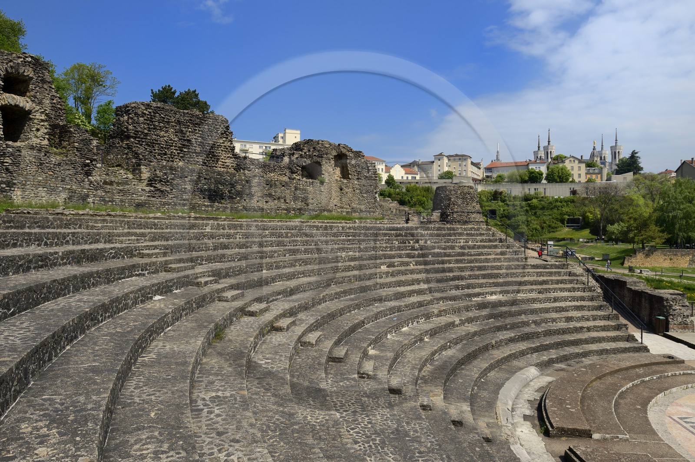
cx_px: 348
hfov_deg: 73.8
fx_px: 463
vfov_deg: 53.1
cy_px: 231
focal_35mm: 24
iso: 200
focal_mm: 24
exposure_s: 1/320
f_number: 11
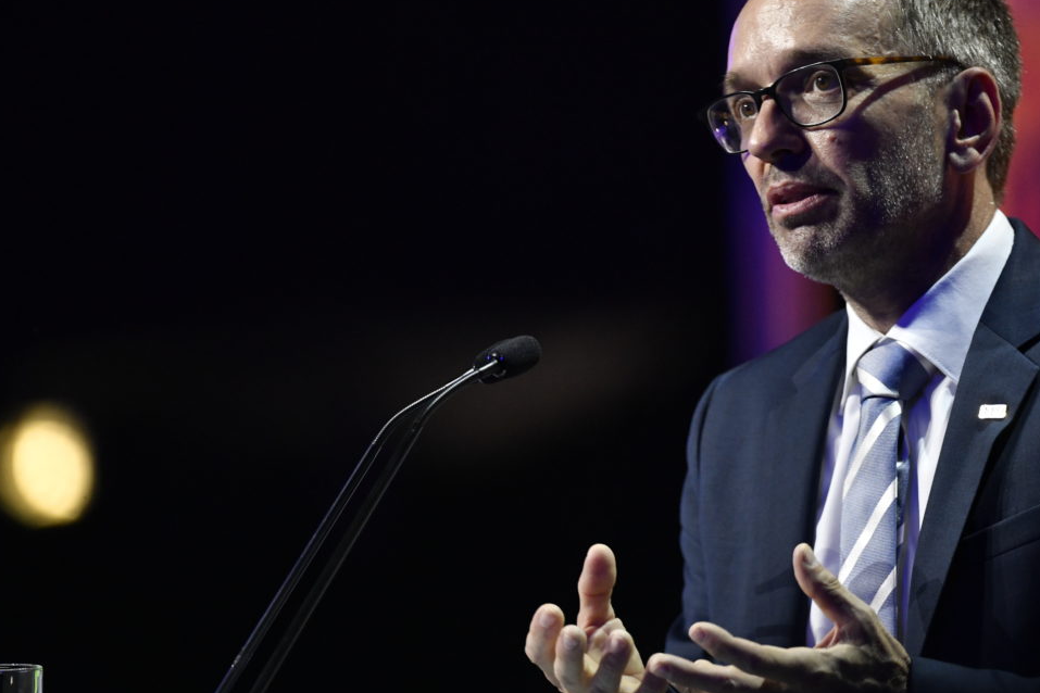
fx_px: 11959
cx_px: 517
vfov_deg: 3.3
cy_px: 297
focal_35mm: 414
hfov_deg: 5.0
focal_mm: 330
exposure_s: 1/400
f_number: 4
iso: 3200
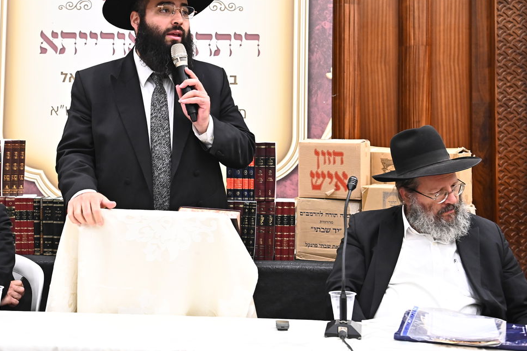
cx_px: 167
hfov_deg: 31.1
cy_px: 125
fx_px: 936
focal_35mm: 64
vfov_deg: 21.2
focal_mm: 44
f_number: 4.5
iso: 3200
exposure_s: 1/200
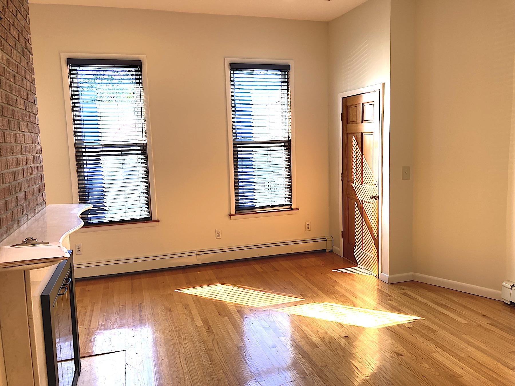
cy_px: 193
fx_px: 417
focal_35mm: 28
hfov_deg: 63.4
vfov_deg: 49.7
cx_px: 258
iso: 40
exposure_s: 1/120
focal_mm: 3.99
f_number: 1.8
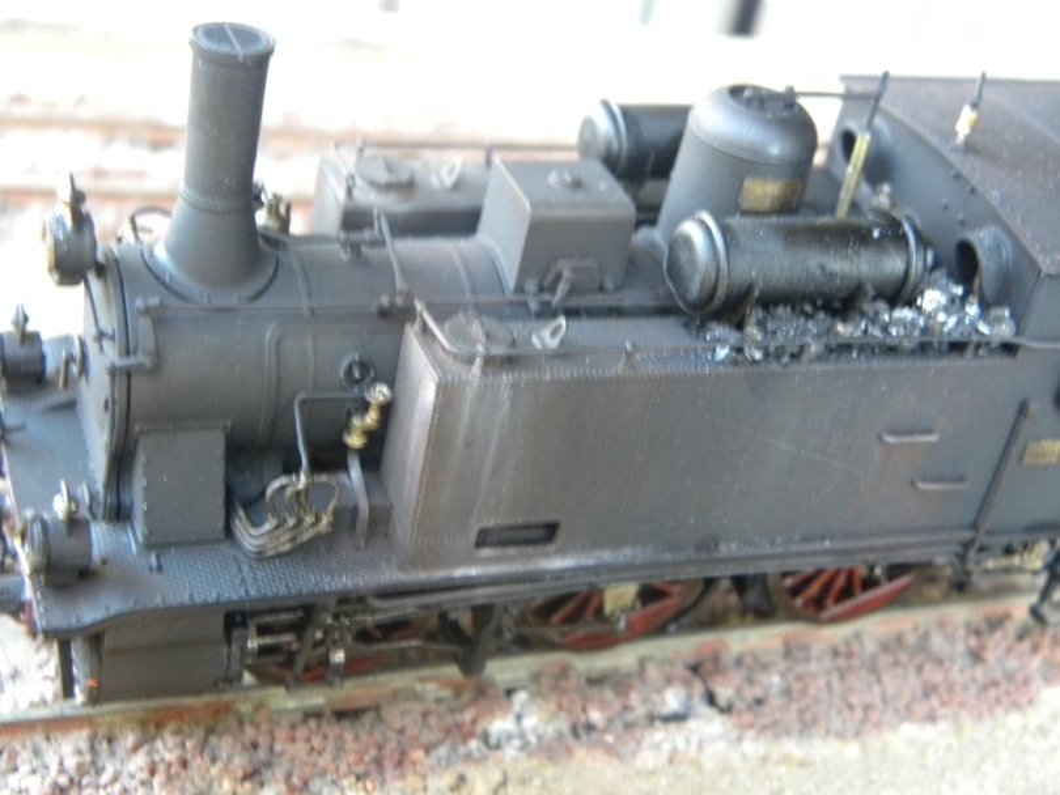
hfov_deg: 33.2
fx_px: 1777
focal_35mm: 58
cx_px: 530
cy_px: 398
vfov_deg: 25.2
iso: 400
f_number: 3.5
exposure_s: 1/21
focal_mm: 10.3
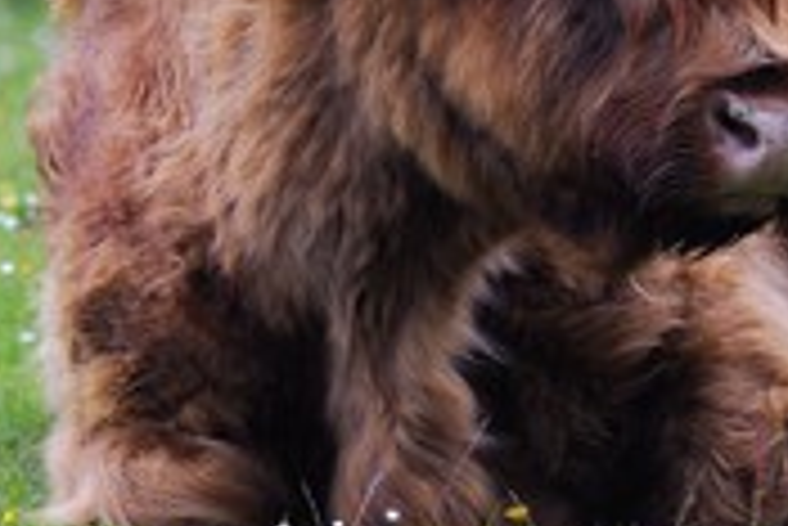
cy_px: -36
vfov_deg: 3.7
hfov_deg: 5.5
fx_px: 8127
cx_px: 691
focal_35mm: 371
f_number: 5
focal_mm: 155
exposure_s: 1/250
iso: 400
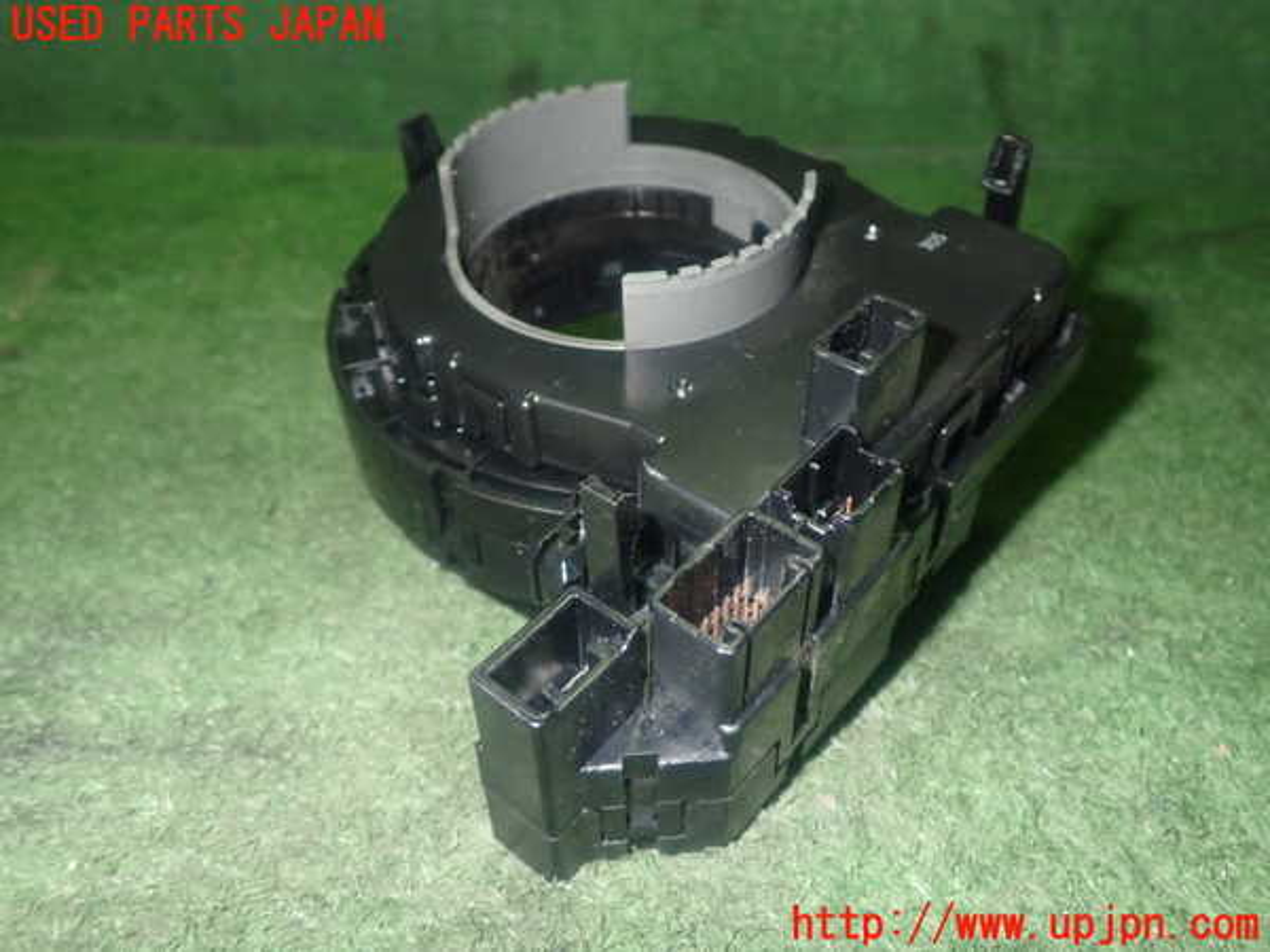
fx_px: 1174
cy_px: 476
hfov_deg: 56.8
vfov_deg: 44.2
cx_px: 635
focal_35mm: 32
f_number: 7.1
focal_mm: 5.79
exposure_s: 1/30
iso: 800
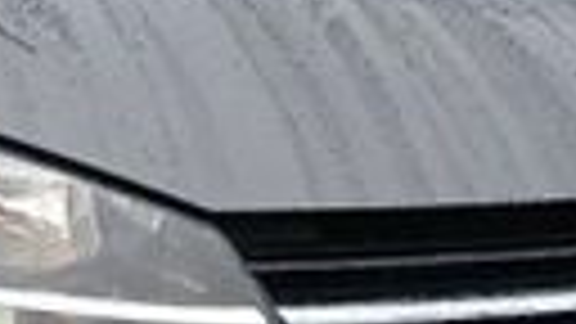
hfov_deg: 14.6
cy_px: 45
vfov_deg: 9.1
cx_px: -374
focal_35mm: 133
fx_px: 2031
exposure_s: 1/60
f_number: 1.8
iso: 50
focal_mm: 3.98
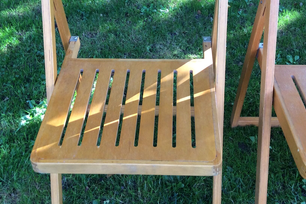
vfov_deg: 25.4
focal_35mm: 53
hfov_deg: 37.5
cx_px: 150
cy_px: 66
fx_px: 451
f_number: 2.4
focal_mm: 3.3
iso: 50
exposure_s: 1/100
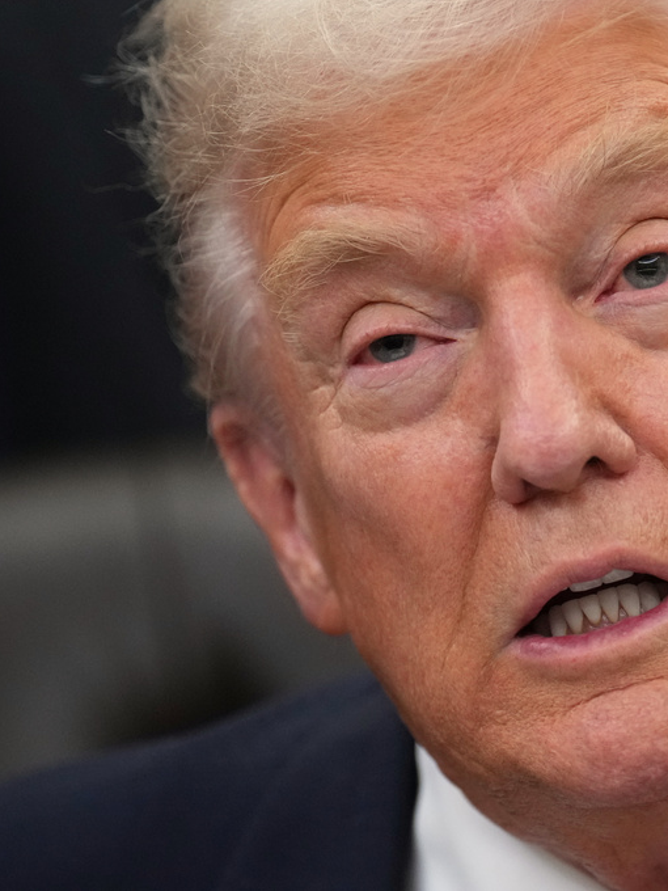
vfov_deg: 5.4
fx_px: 9391
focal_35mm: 365
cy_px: 445
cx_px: 656
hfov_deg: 4.1
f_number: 2.8
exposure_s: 1/200
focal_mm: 168
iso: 4000
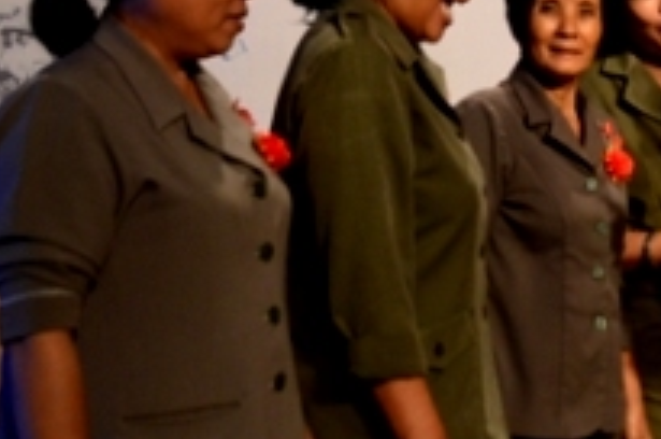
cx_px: 606
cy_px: -2
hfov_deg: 21.6
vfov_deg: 14.6
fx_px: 1687
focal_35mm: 92
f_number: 5.6
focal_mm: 28
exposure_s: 1/125
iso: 1600
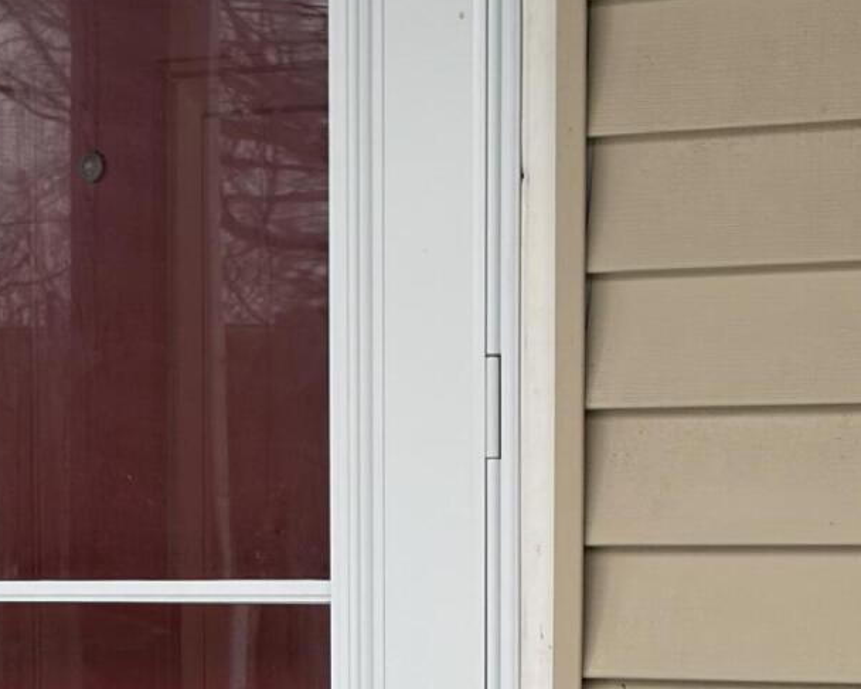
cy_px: 882
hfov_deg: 11.5
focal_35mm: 167
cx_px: 249
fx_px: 4254
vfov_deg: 9.1
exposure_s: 1/444
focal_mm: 5.96
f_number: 1.6
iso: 32
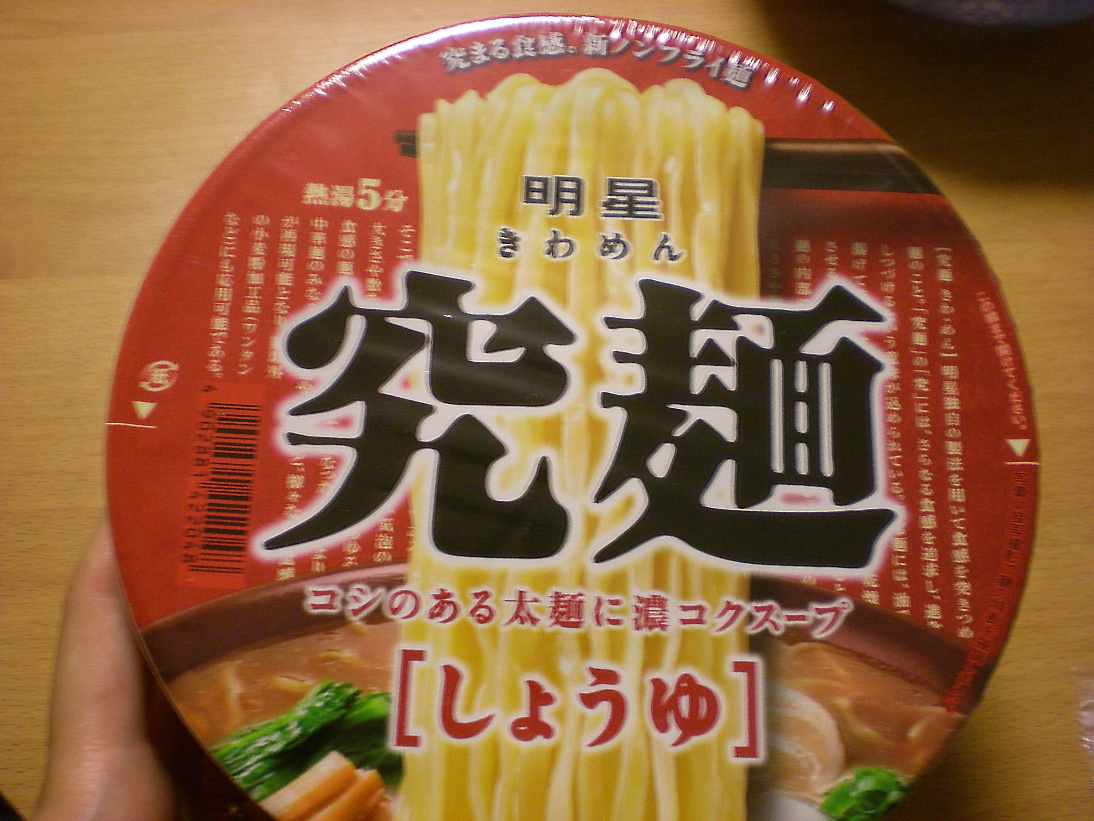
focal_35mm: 38
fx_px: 1201
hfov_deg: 49.0
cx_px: 547
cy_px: 410
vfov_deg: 37.7
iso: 200
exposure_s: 1/10
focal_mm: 6.3
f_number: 3.1
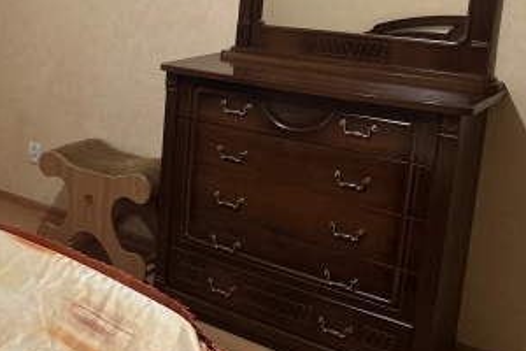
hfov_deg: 34.9
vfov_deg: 25.7
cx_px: 9
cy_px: 84
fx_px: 760
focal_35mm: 52
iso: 400
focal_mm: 6.86
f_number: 1.78
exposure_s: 1/59
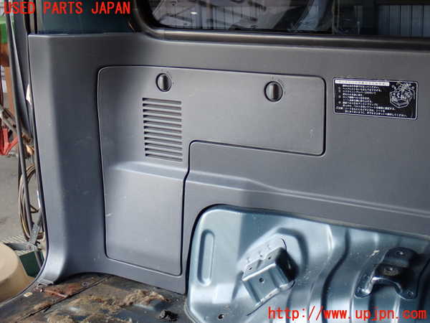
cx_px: 215
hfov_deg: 33.2
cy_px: 162
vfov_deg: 25.2
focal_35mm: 58
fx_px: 720
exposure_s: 1/60
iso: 200
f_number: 3.5
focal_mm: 10.35
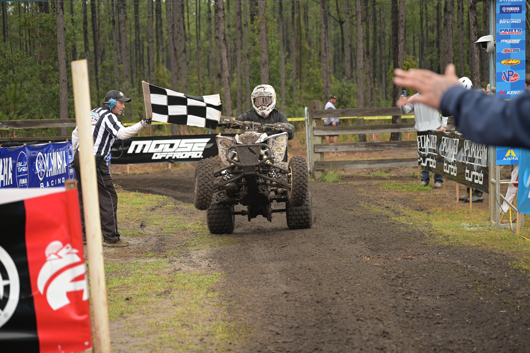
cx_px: 265
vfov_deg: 19.5
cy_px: 176
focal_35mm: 70
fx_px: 1030
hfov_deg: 28.8
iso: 800
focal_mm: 70
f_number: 2.8
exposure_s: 1/1600
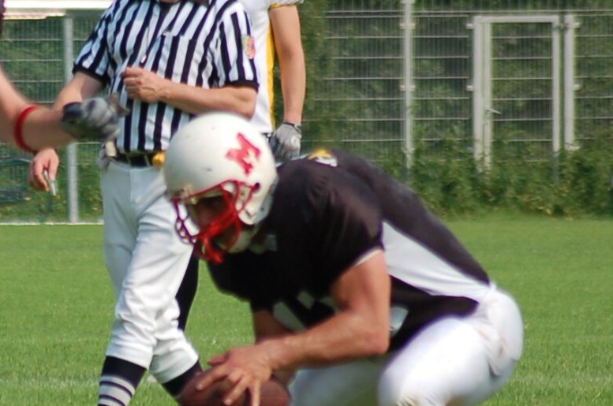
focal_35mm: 934
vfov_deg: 1.5
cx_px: 90
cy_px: 239
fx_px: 15874
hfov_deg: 2.2
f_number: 5.3
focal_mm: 220
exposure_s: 1/1000
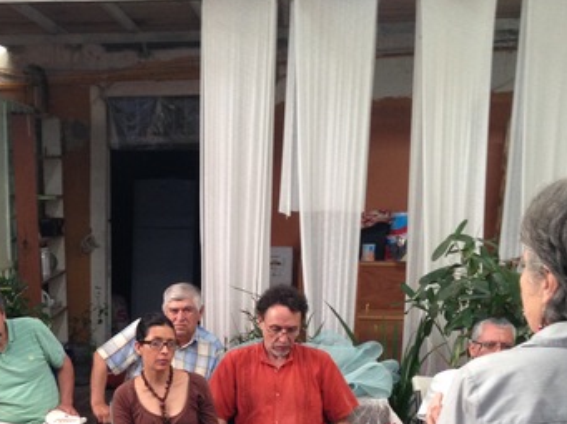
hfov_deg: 30.6
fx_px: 1014
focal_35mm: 62
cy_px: 379
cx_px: 135
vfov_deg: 23.0
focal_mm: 4.12
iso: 125
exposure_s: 1/20
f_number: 2.4
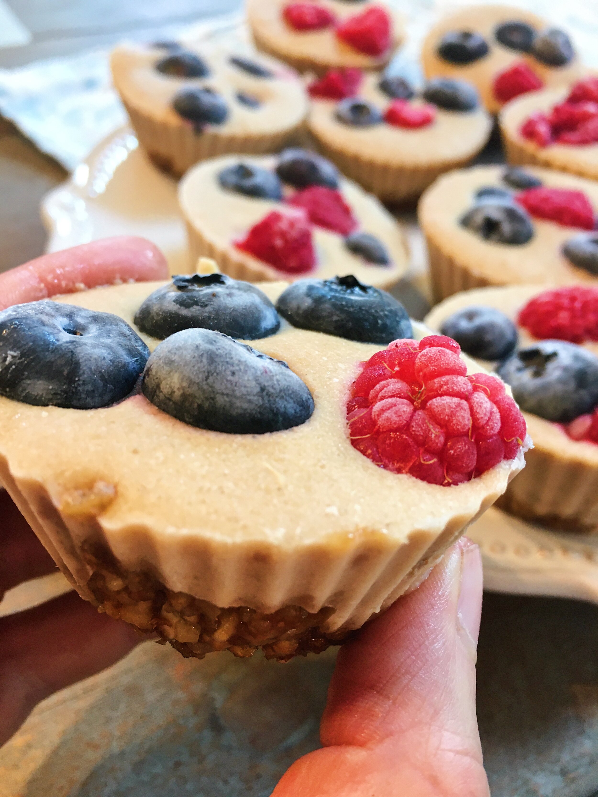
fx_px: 668
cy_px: 398
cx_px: 299
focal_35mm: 29
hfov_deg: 48.2
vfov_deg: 61.7
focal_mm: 4.15
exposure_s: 1/30
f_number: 2.2
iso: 80
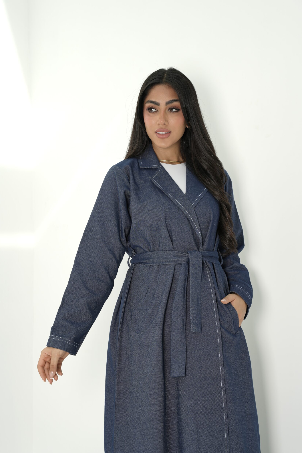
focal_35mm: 72
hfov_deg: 18.9
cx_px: 147
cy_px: 227
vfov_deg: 28.1
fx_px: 906
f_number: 8
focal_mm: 70
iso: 80
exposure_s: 1/125
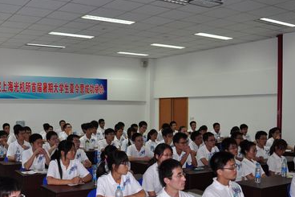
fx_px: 360
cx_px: 122
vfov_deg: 30.3
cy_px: 132
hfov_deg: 44.3
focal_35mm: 44
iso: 640
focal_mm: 18
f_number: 6.3
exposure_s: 1/60
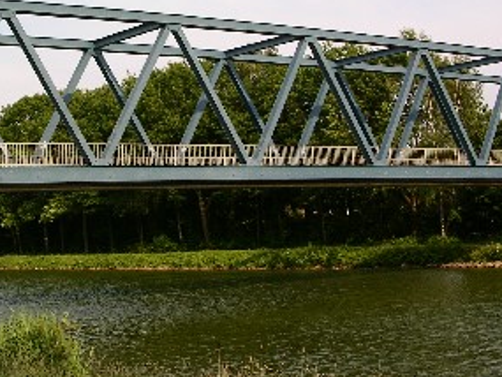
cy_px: 85
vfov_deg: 20.3
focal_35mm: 72
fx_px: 1045
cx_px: 105
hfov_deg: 26.5
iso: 50
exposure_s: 1/122
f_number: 7.1
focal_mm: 8.9
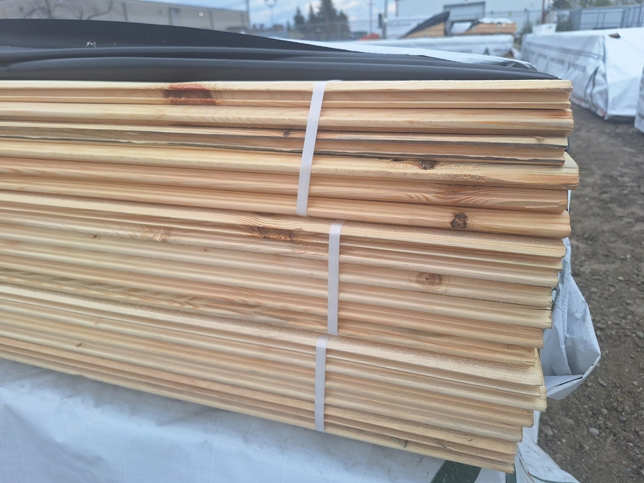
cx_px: 322
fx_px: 428
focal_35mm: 23
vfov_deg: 58.9
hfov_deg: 73.9
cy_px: 242
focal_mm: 5.54
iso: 40
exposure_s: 1/1736
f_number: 1.8
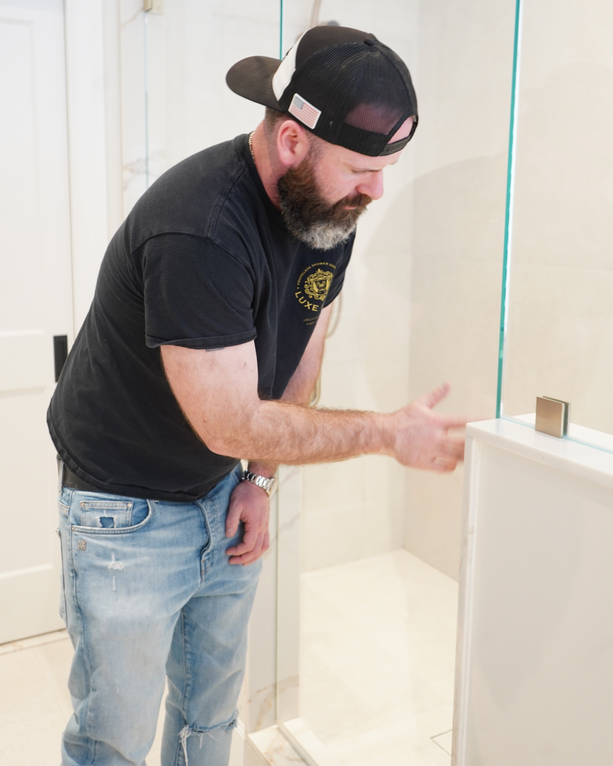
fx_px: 794
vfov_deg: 51.3
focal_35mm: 35
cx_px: 306
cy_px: 325
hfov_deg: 42.2
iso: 1600
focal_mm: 31
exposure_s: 1/40
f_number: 3.5
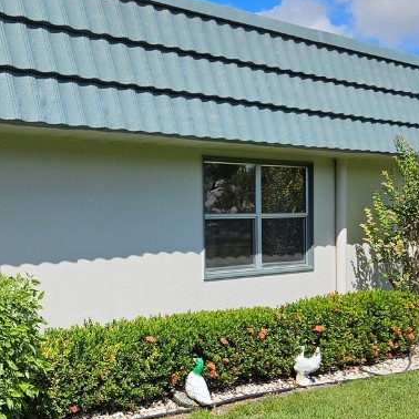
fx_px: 753
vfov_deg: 30.9
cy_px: 273
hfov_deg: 29.9
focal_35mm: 55
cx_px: 51
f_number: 1.8
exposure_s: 1/2397
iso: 25
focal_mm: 5.4
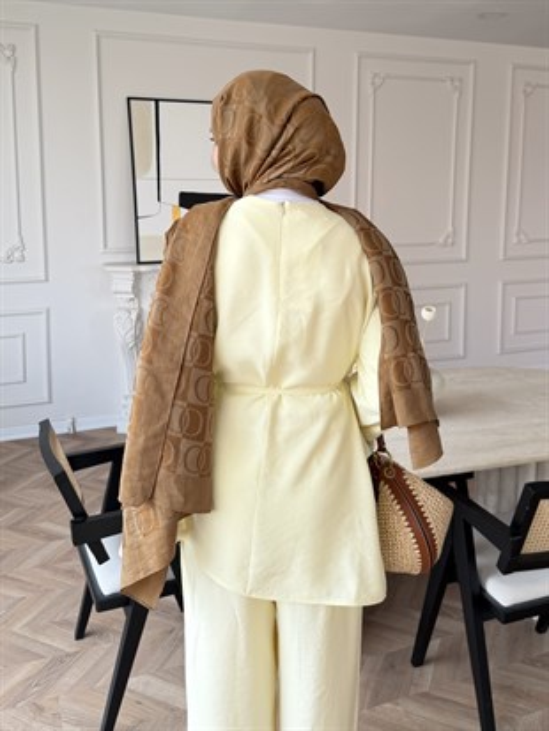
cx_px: 274
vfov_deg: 71.6
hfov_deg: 56.8
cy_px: 366
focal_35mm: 24
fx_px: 507
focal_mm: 6.76
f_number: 1.78
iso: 64
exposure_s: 1/121
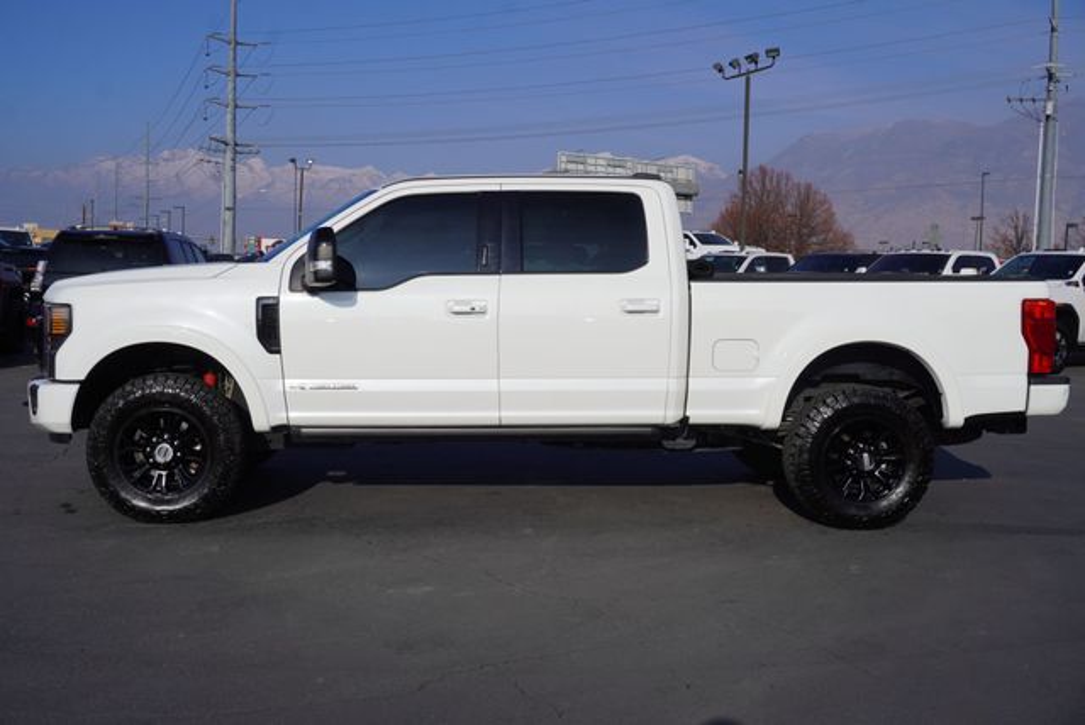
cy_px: 362
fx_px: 1131
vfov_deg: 35.6
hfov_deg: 51.2
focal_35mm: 38
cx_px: 542
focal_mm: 25
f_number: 11
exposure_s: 1/320
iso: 100
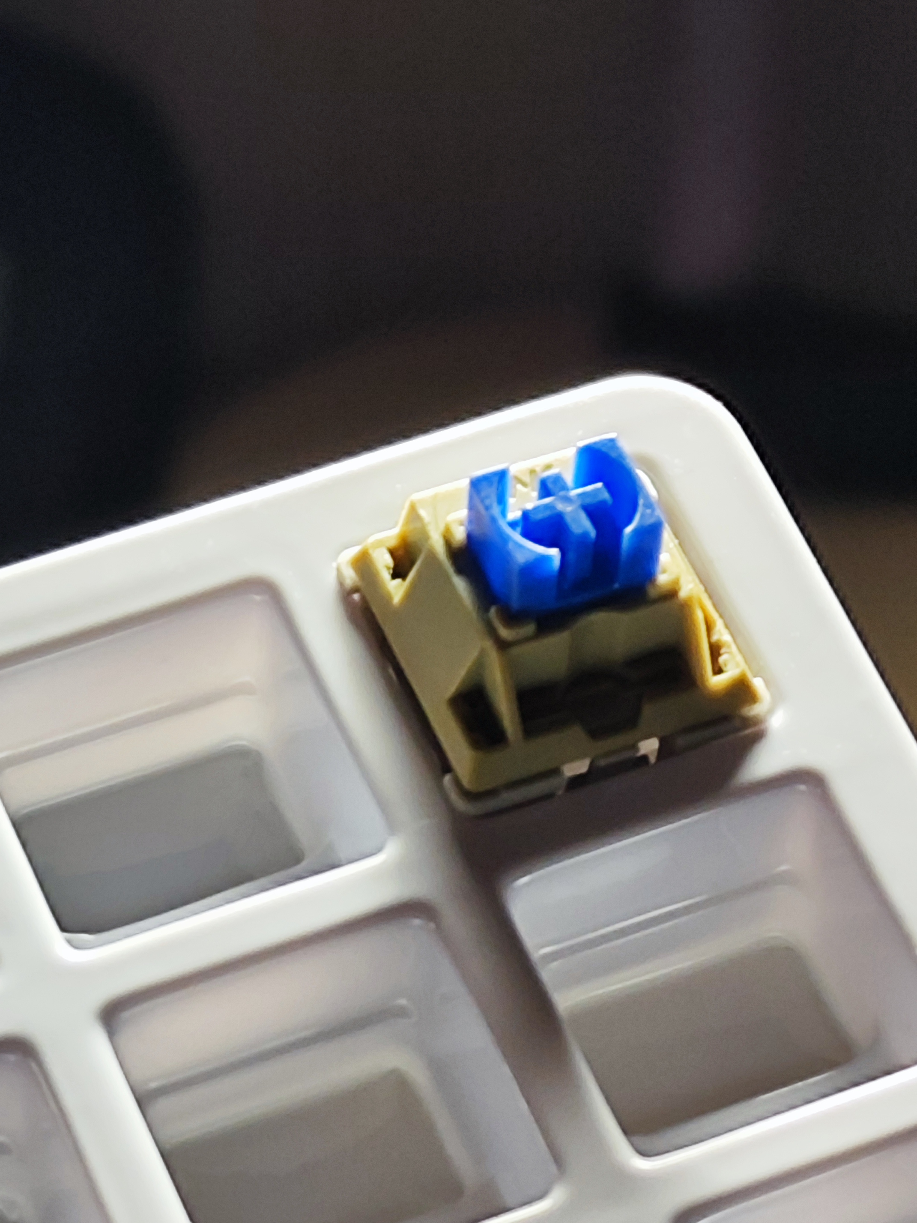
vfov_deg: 55.3
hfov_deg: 42.6
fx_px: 1166
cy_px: 641
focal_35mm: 33
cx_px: 584
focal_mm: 7.01
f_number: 1.69
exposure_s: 1/100
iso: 398
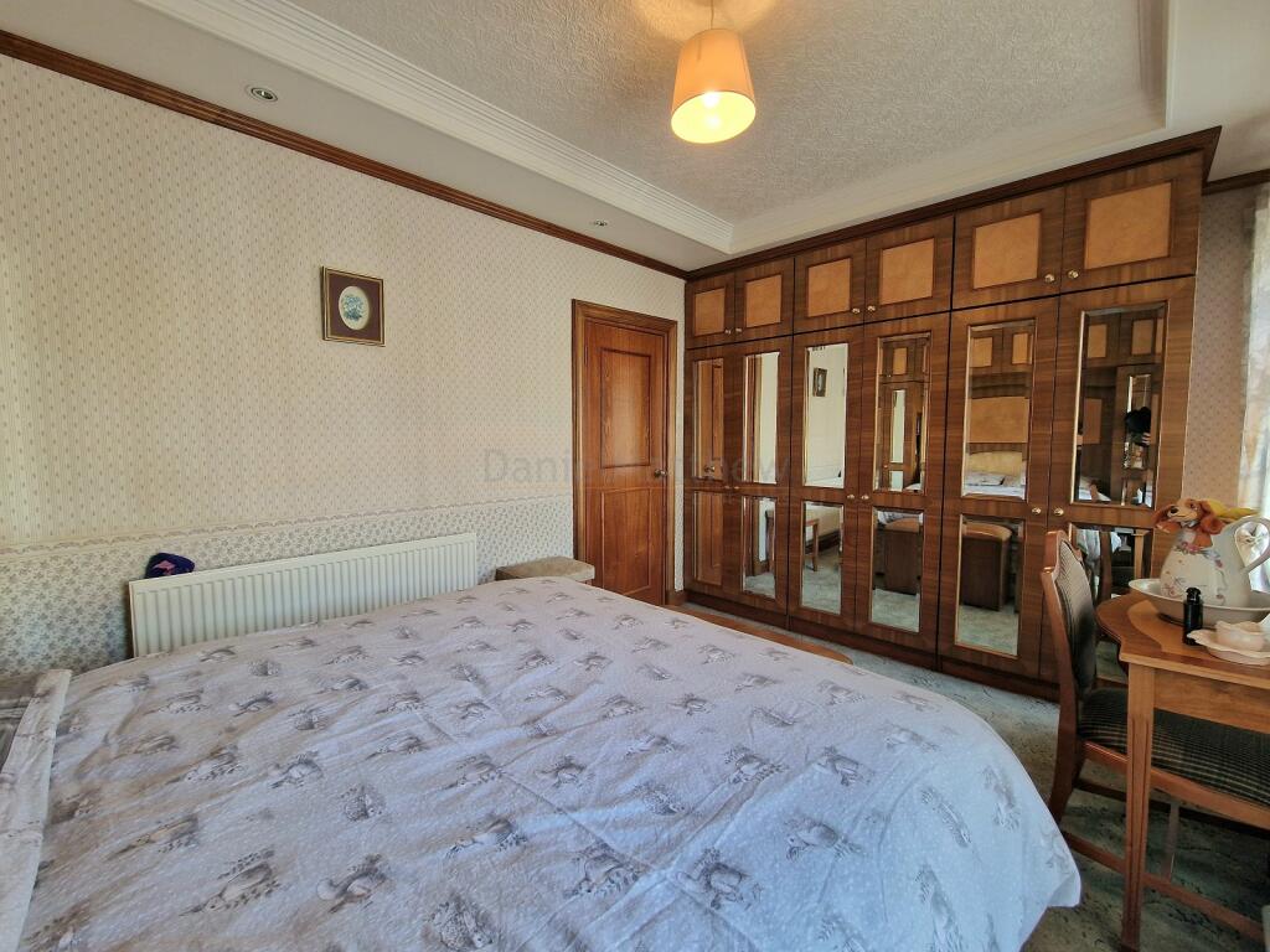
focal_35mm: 13
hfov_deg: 106.2
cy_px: 476
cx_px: 635
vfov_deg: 89.9
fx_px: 477
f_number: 2.2
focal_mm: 2.2
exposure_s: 1/50
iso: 100
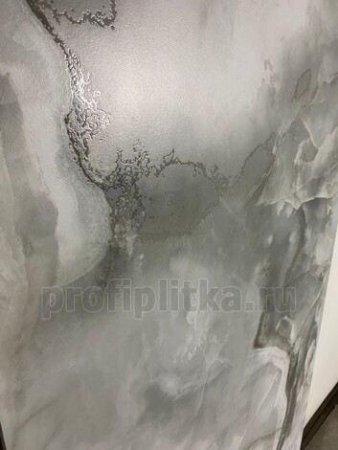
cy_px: 225
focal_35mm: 26
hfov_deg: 53.1
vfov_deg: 67.3
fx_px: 338
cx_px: 169
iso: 125
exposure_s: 1/50
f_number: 1.8
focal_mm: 4.25
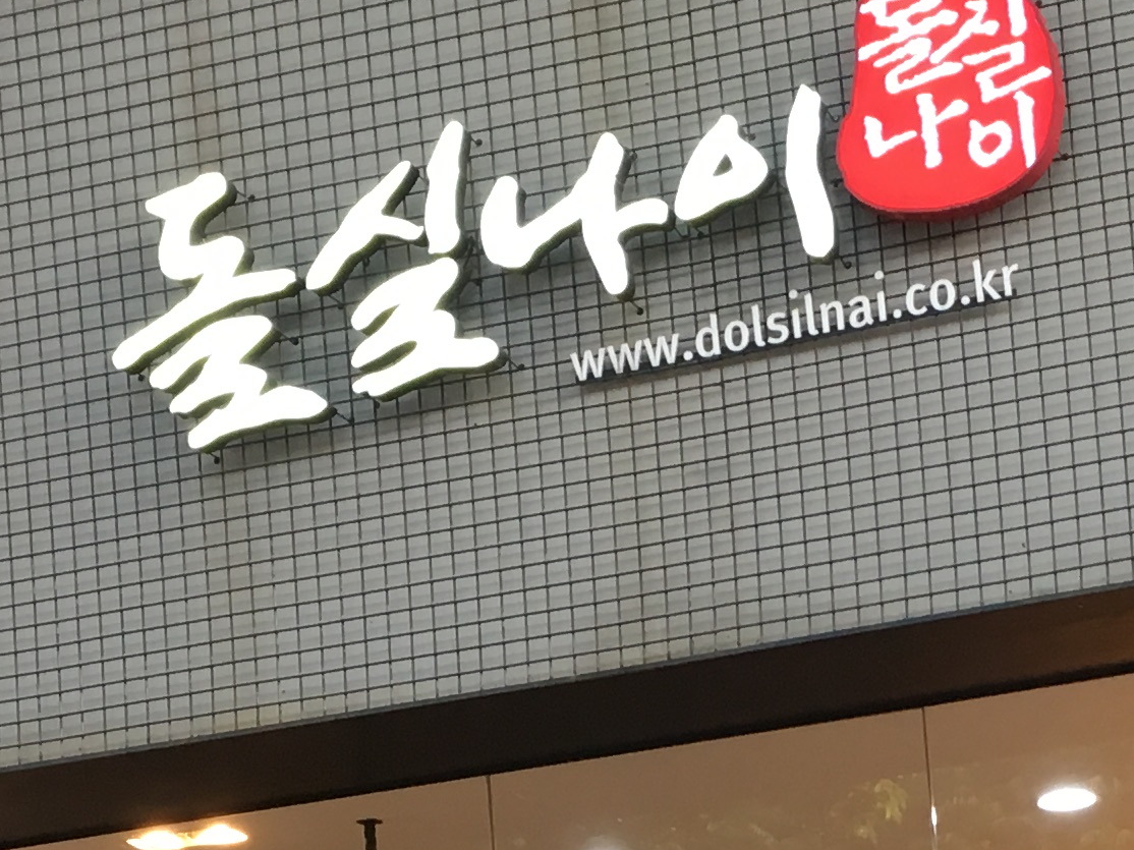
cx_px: 920
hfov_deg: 18.5
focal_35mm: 105
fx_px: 3439
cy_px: 1258
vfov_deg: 13.3
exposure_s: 1/30
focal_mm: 4.15
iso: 25
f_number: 2.2
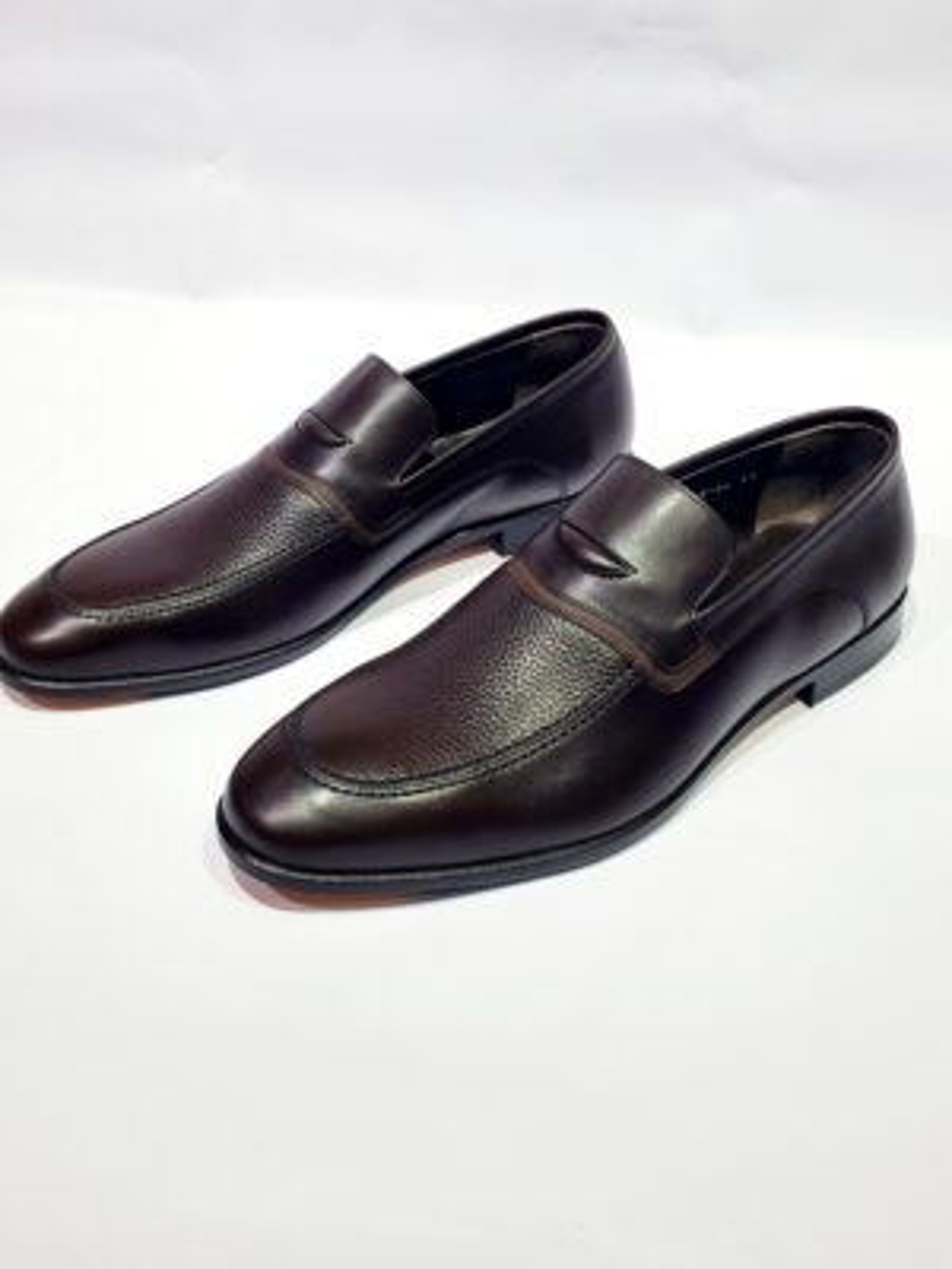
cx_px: 476
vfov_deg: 67.3
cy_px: 634
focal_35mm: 26
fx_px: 953
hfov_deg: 53.1
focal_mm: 4.3
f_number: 2.4
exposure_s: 1/100
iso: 50
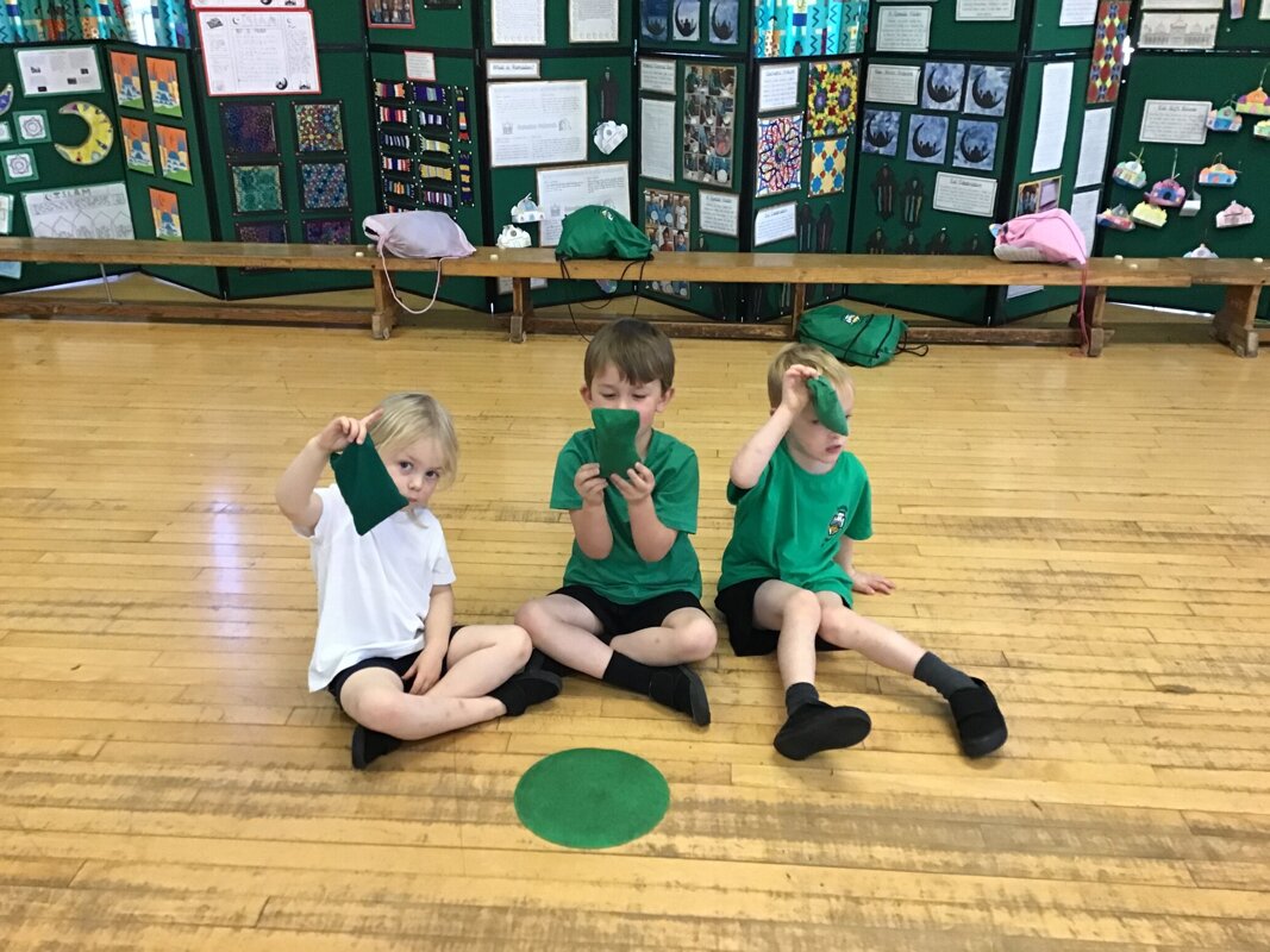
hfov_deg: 58.4
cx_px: 635
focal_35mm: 31
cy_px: 476
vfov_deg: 45.4
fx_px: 1137
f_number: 2.4
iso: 160
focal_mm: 3.3
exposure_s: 1/33
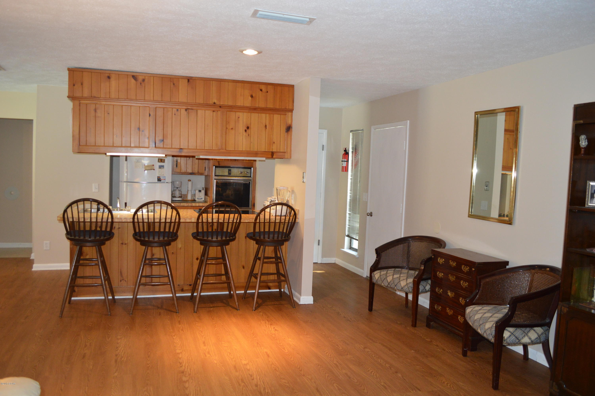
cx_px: 298
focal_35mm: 27
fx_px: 446
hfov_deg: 67.4
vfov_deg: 47.8
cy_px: 198
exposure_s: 1/60
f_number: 3.5
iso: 1000
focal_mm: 18
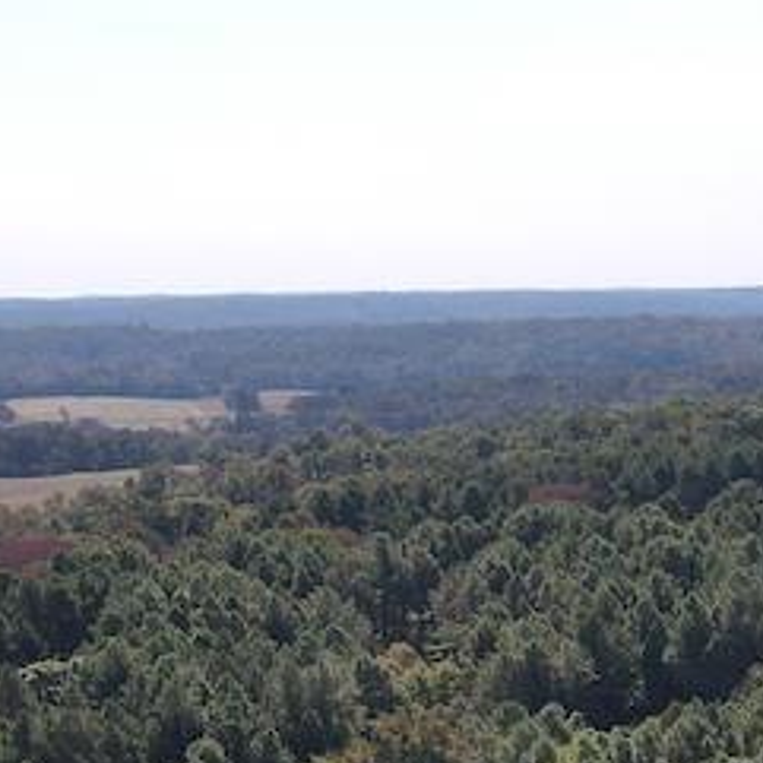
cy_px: 1007
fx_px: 2194
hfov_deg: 19.5
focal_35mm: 88
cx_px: 643
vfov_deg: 18.3
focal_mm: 4.5
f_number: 2.8
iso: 100
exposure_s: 1/50
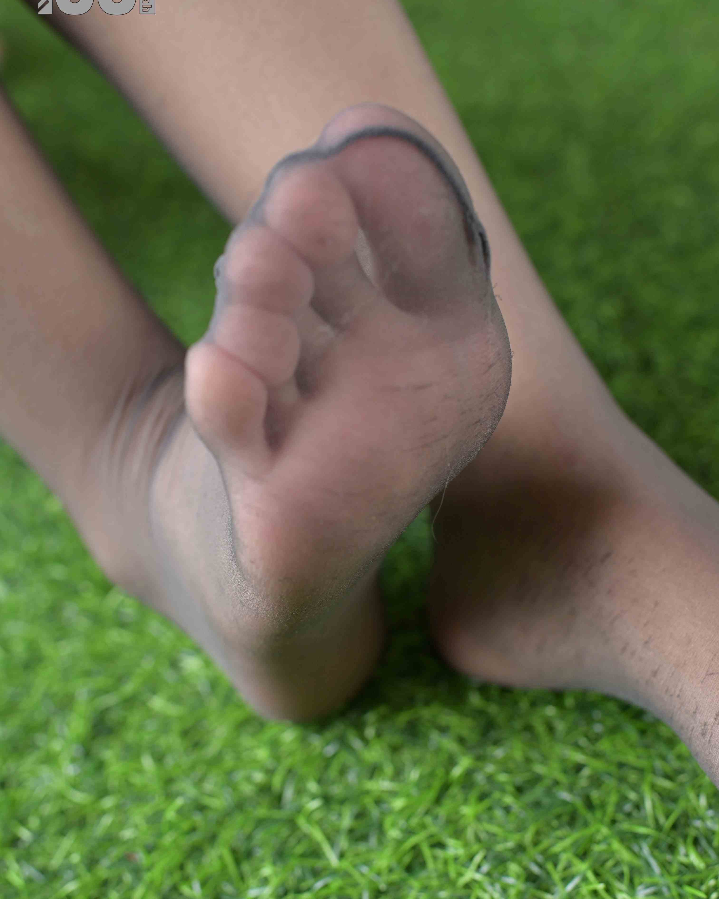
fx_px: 1064
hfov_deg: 37.3
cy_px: 484
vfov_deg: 45.8
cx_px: 361
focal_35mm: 40
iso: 320
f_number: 3.5
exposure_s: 1/320
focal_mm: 35
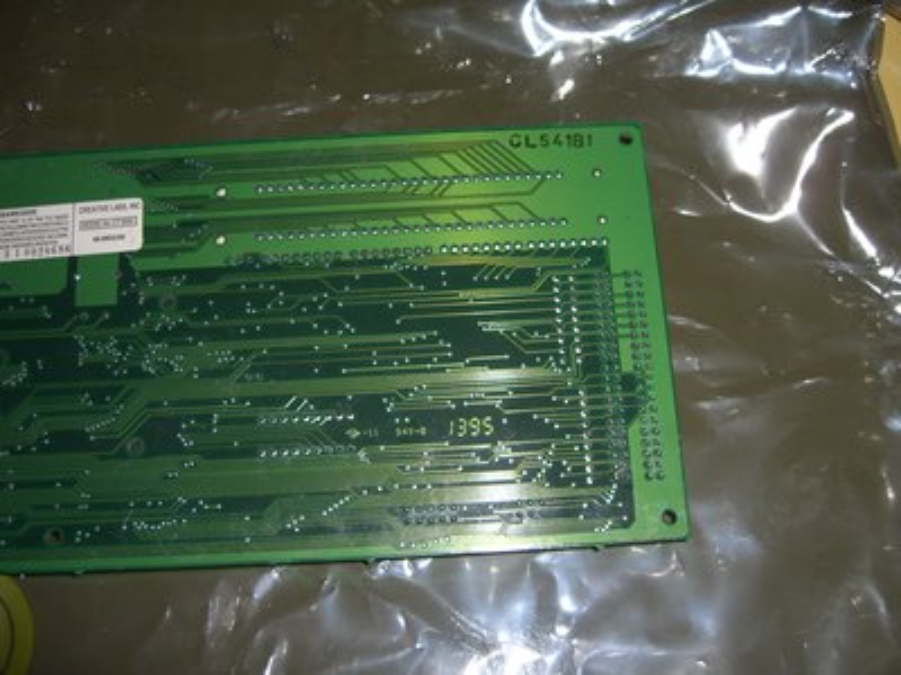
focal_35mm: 38
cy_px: 338
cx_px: 450
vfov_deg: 37.7
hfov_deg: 49.0
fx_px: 989
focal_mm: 7.9
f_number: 2.8
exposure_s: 1/60
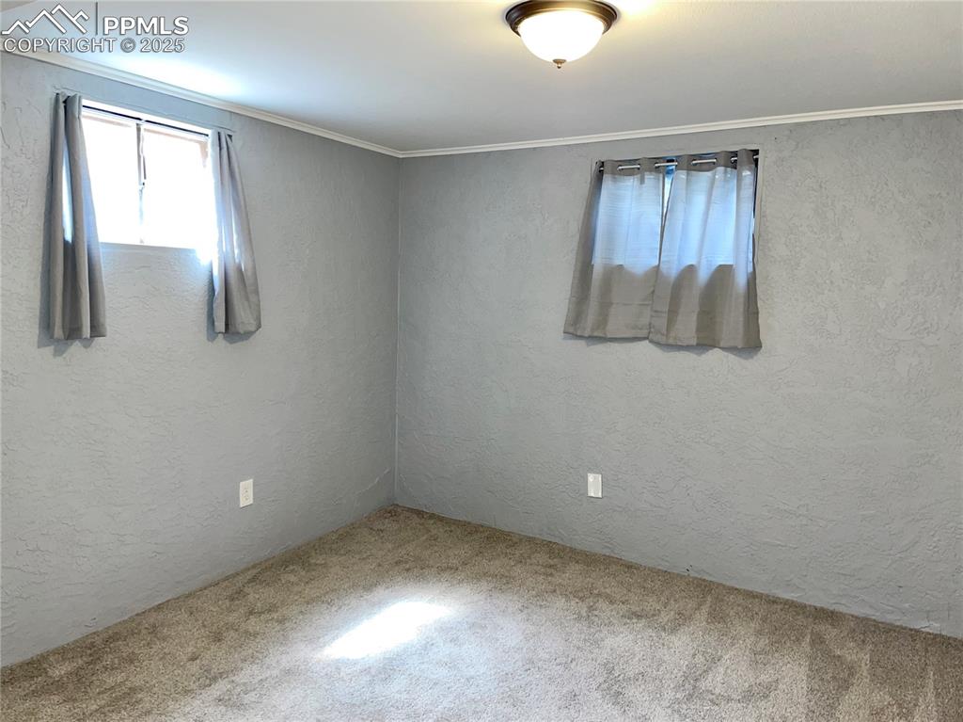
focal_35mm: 26
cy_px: 361
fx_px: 723
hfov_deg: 67.3
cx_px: 482
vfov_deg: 53.0
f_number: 1.6
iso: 50
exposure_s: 1/13
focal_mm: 4.2
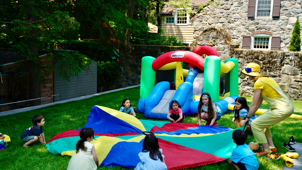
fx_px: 336
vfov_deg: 28.3
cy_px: 99
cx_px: 145
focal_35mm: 42
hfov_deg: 48.3
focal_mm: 38
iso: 50
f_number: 2.8
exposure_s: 1/320
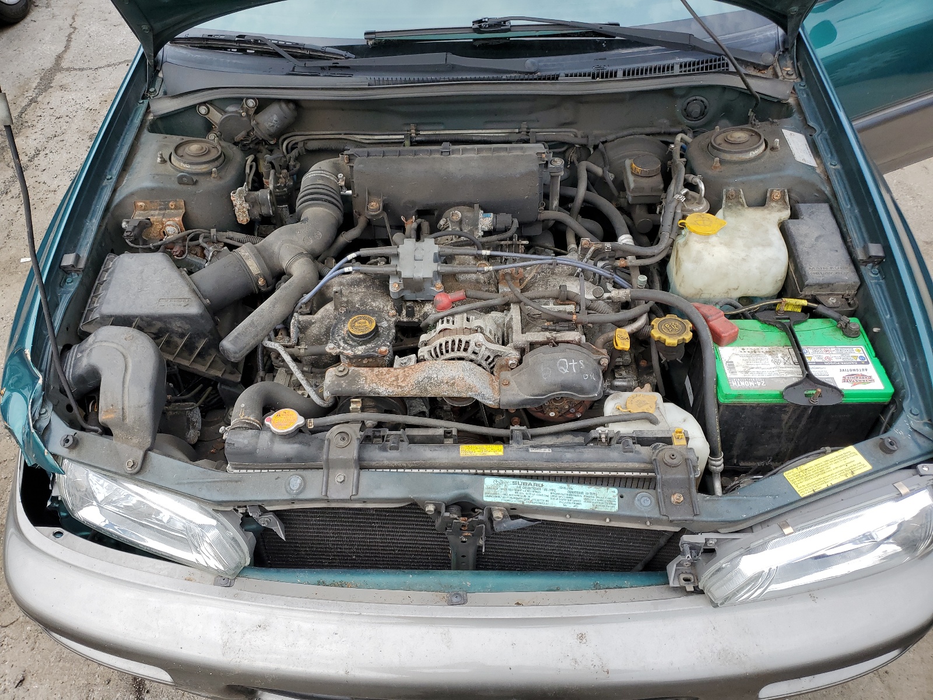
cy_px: 350
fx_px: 701
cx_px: 466
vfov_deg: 53.1
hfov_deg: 67.3
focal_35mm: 26
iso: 50
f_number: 1.5
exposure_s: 1/909
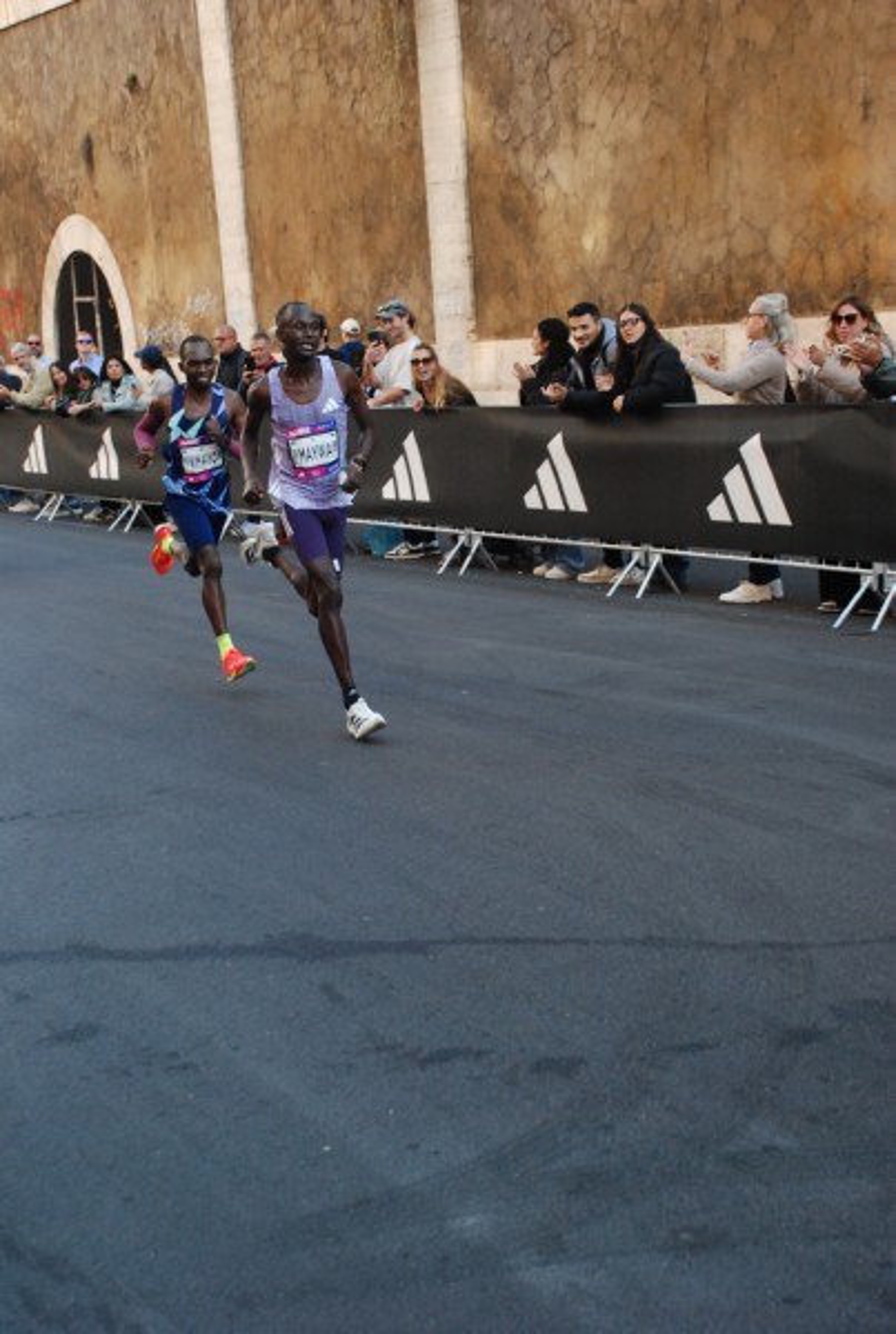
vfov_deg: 35.0
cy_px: 667
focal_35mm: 57
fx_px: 2117
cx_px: 448
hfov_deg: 23.9
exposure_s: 1/500
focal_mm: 38
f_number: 4.5
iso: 1000
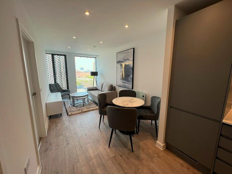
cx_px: 116
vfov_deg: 89.9
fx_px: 87
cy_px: 87
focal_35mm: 13
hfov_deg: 106.2
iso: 32
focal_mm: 1.57
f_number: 1.8
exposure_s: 1/101
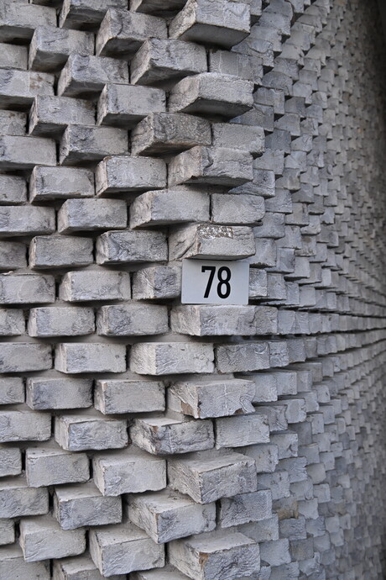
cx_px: 193
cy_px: 290
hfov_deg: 35.1
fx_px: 611
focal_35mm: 38
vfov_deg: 50.7
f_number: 8
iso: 500
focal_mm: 38
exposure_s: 1/250
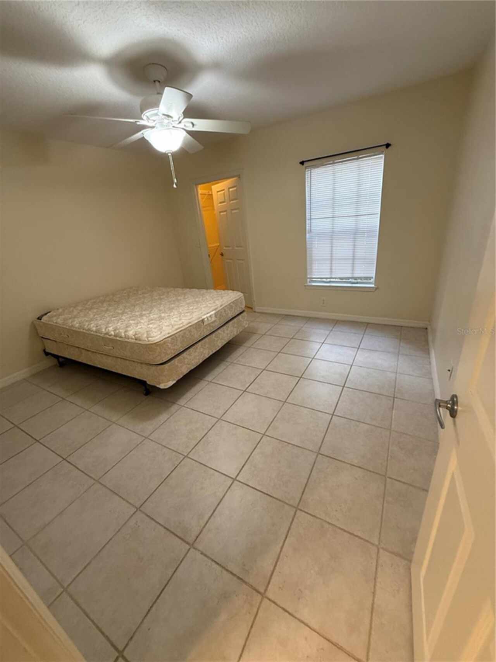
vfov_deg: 102.1
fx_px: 267
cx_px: 248
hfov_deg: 85.7
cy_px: 331
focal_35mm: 14
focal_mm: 2.22
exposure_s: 1/60
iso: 250
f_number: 2.2
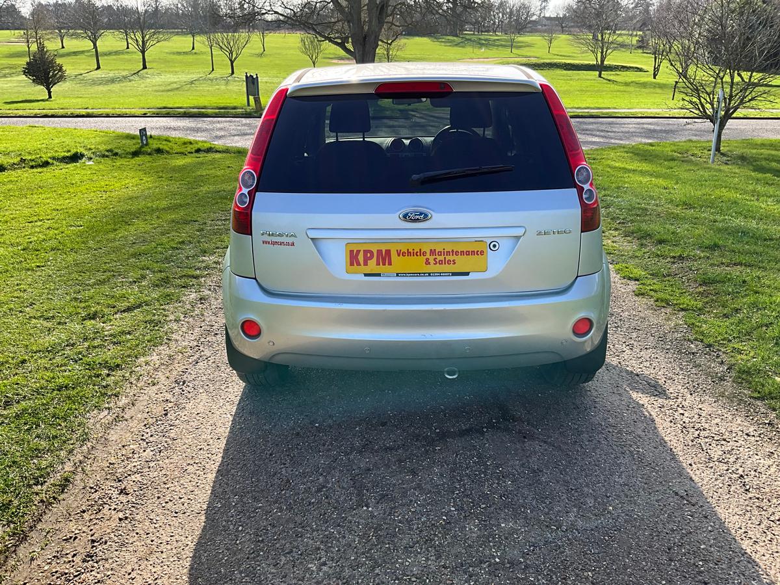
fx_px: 653
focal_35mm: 29
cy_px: 292
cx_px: 390
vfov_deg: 48.2
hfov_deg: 61.7
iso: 25
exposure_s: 1/650
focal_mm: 3
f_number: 1.8
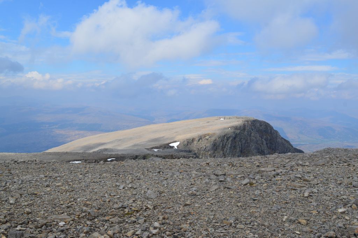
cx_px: 179
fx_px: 358
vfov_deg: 36.8
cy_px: 119
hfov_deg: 53.2
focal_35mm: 36
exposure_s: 1/500
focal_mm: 24
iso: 280
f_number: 11
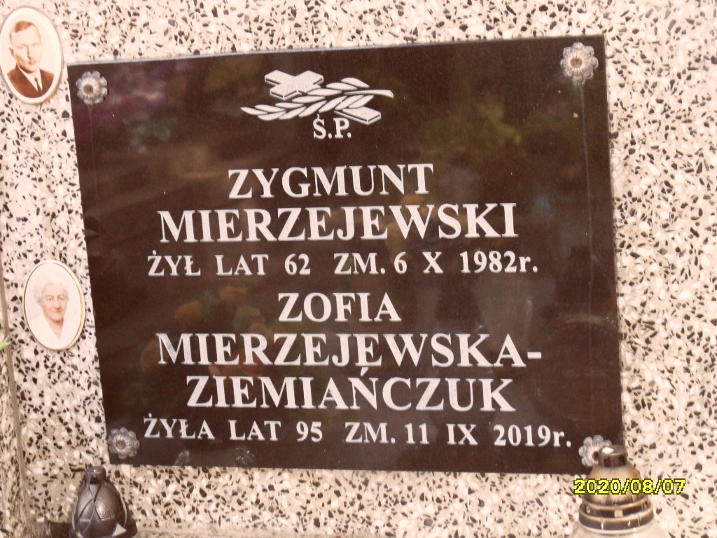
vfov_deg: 18.4
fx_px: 1657
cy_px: 269
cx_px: 358
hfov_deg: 24.4
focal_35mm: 80
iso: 200
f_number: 4.2
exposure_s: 1/45
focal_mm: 13.2
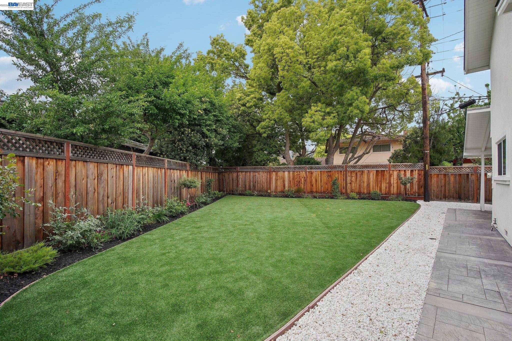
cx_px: 256
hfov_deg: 93.3
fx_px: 242
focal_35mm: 17
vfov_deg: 70.4
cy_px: 170
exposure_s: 1/90
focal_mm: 17
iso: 400
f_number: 8
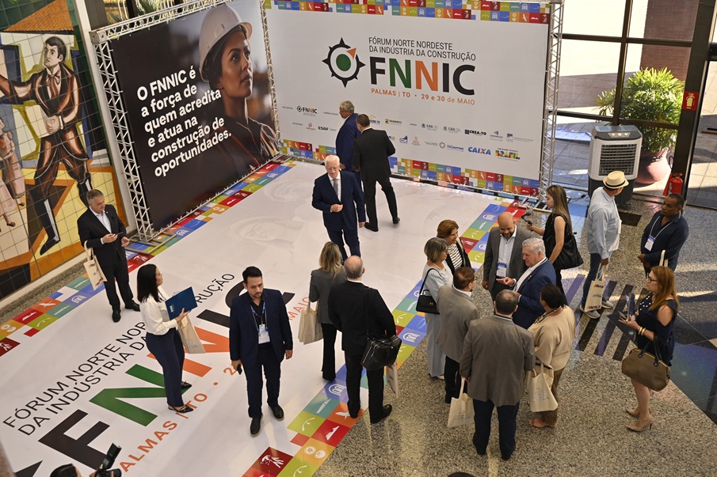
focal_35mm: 37
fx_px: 737
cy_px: 238
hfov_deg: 51.9
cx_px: 358
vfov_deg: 35.9
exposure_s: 1/160
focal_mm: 37
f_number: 3.5
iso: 1250
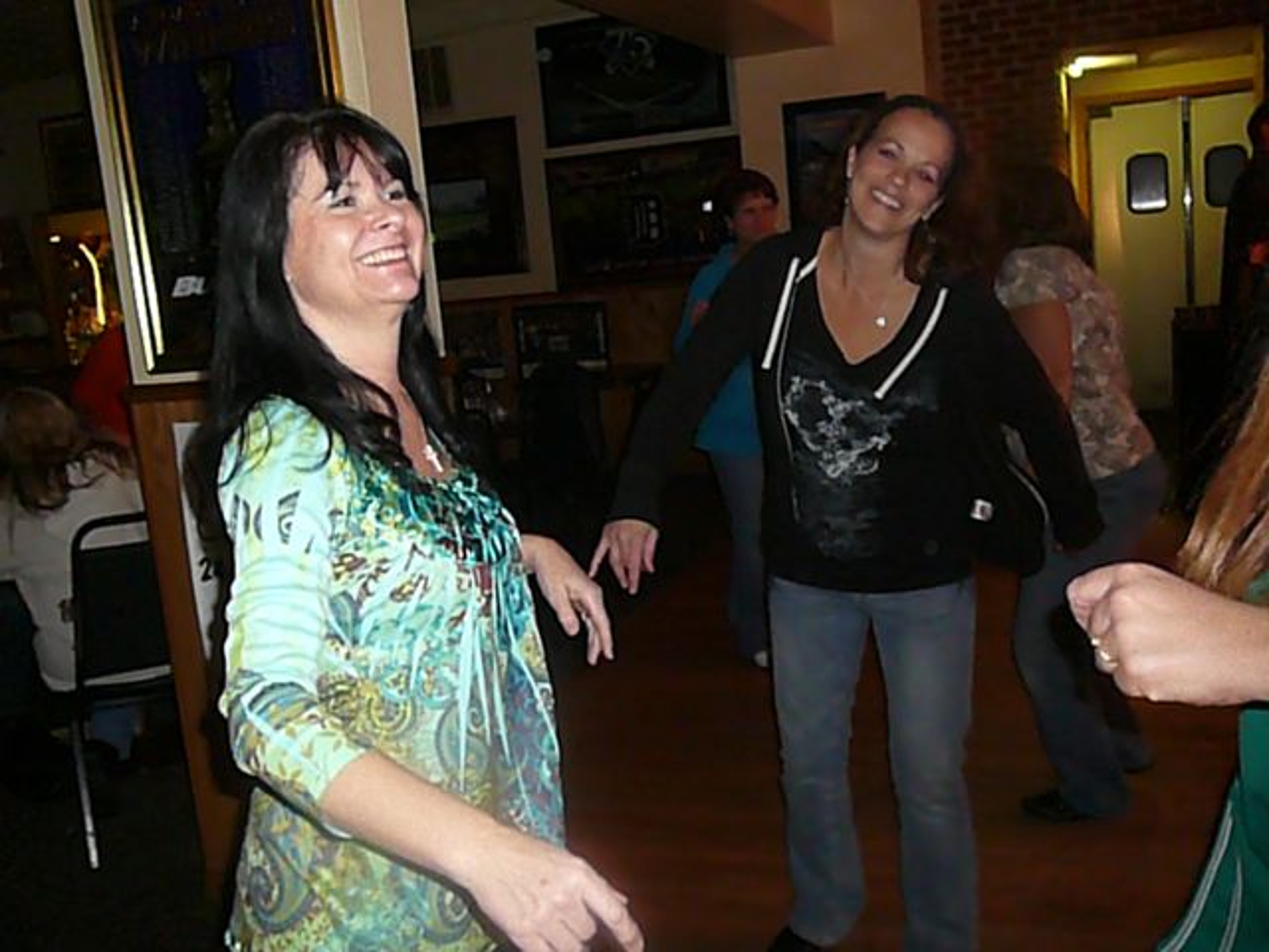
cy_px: 476
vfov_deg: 40.7
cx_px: 634
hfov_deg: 52.6
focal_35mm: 35
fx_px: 1283
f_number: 2.8
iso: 800
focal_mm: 5.2
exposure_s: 1/30
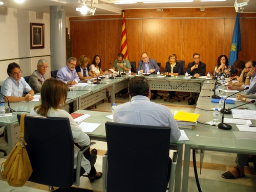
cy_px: 96
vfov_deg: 39.7
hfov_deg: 51.4
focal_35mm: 36
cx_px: 128
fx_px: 266
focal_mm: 6.3
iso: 160
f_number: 3.5
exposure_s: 1/50
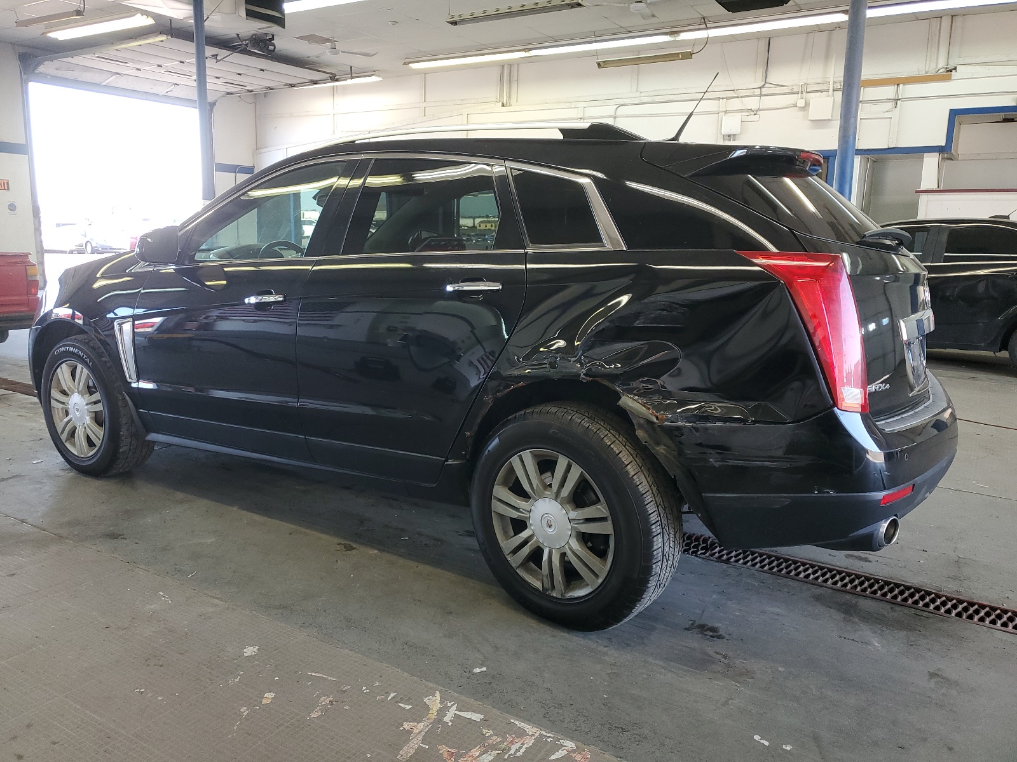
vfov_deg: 53.1
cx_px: 508
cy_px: 381
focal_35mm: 26
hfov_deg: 67.3
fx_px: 764
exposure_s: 1/120
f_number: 1.5
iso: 89
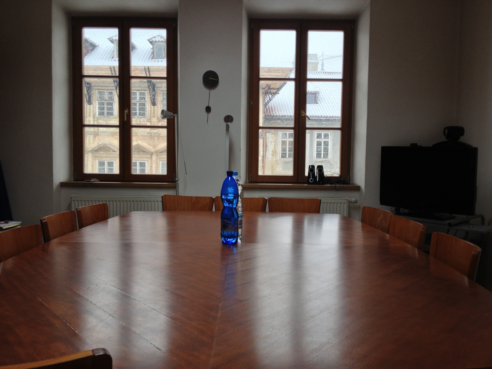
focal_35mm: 35
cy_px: 184
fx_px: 497
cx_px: 246
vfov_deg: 40.7
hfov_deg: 52.6
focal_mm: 4.28
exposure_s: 1/50
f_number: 2.4
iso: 64
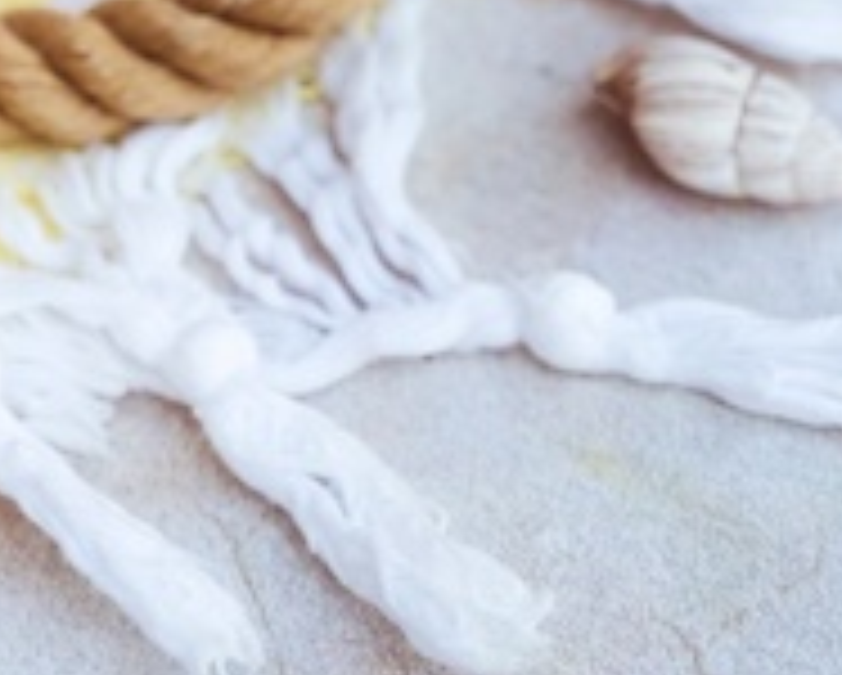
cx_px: 342
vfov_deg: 6.2
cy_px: -14
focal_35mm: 249
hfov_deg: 7.8
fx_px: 6212
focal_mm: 62
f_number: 4
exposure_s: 1/500
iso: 100
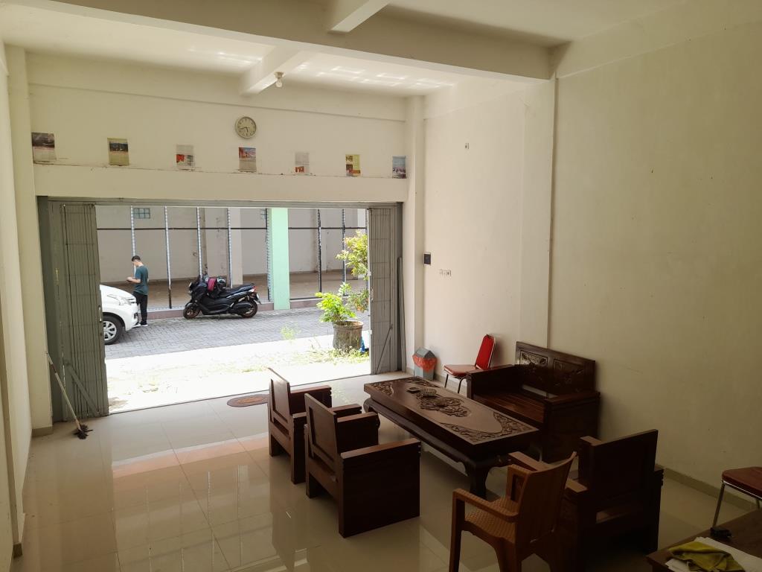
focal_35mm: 25
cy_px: 286
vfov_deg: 54.9
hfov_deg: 69.4
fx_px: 550
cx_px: 381
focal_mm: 4.6
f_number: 2
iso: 20
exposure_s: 1/100
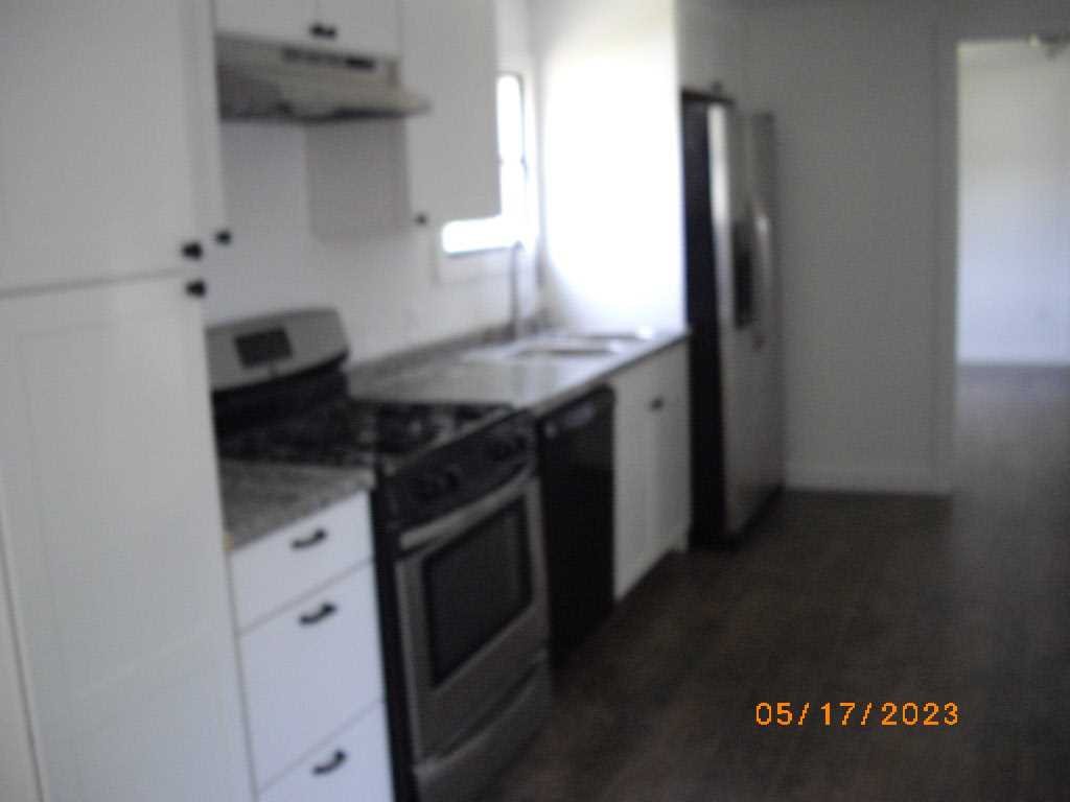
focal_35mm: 38
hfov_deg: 49.0
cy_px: 401
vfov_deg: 37.7
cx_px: 535
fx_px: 1175
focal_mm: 7.9
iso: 400
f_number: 2.8
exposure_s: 1/80
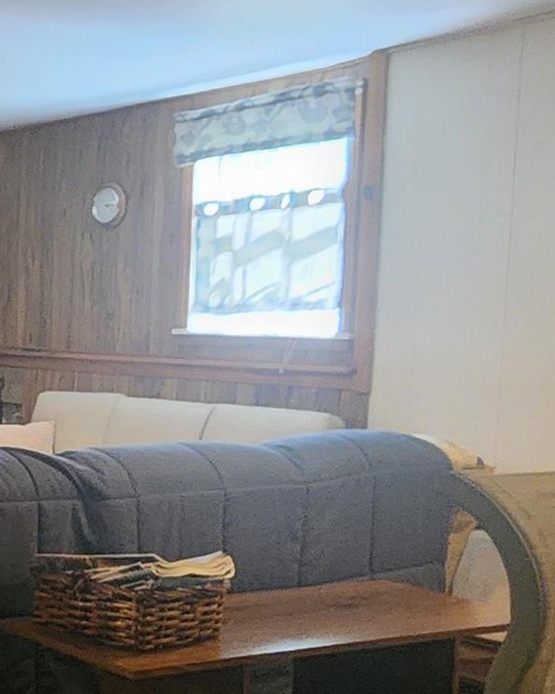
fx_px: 1088
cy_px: 411
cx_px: -418
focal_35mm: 53
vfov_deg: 35.3
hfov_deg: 20.8
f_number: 2.2
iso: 640
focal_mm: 2.2
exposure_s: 1/30
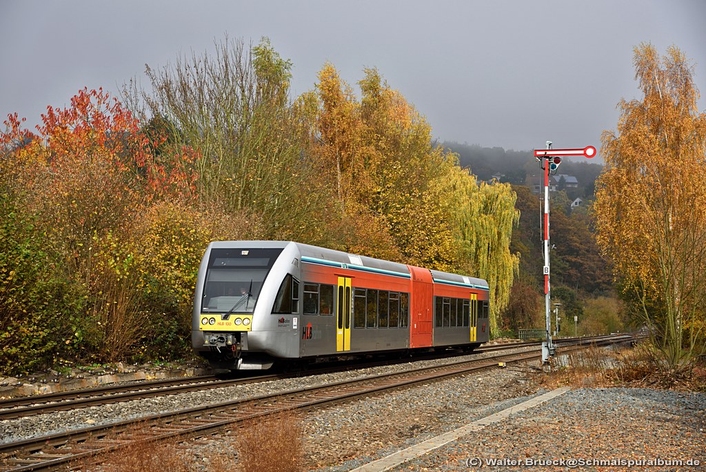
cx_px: 353
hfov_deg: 30.9
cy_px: 236
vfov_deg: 20.9
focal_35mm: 65
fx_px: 1275
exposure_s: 1/1000
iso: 320
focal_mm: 65
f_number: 6.3
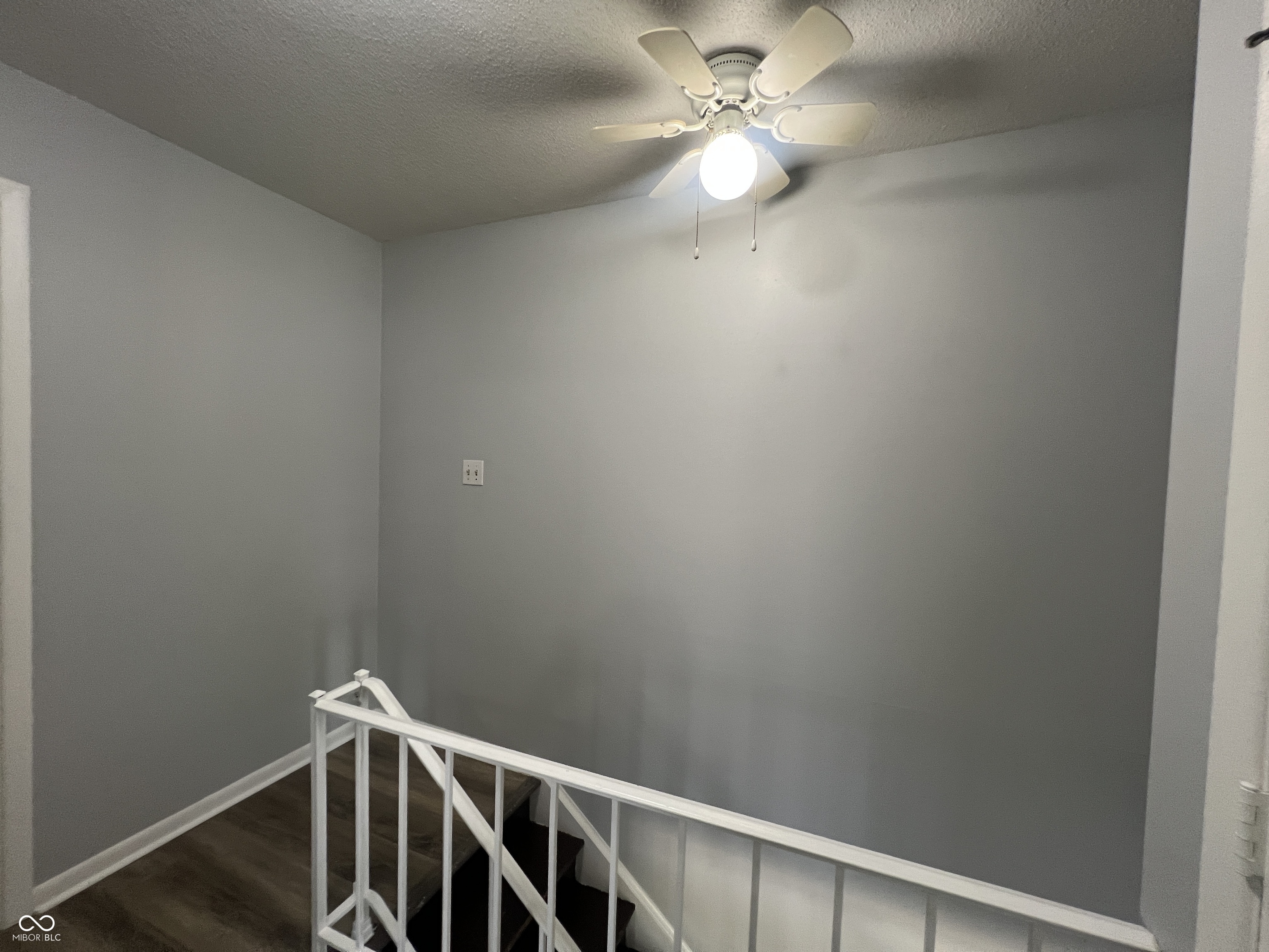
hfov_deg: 106.2
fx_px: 477
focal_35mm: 13
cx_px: 634
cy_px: 476
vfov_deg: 89.9
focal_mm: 1.57
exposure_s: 1/60
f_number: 1.8
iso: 160
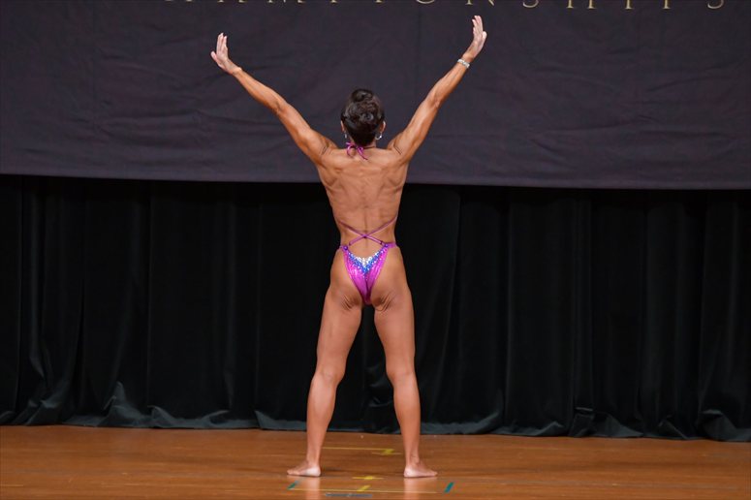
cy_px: 250
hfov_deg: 7.2
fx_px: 5943
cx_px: 376
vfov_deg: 4.8
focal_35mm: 285
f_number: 5.6
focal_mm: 190
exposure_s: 1/400
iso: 4000
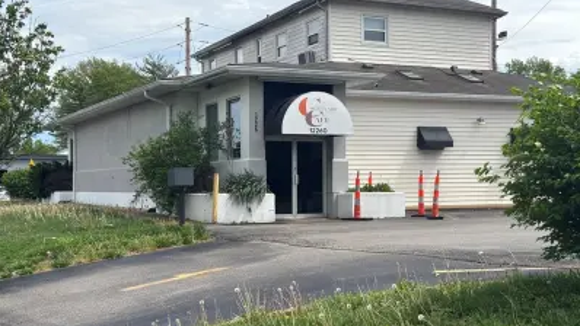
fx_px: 877
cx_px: 290
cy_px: 194
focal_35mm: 57
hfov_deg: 36.6
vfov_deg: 21.1
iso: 32
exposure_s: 1/2639
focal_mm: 5.96
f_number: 1.6
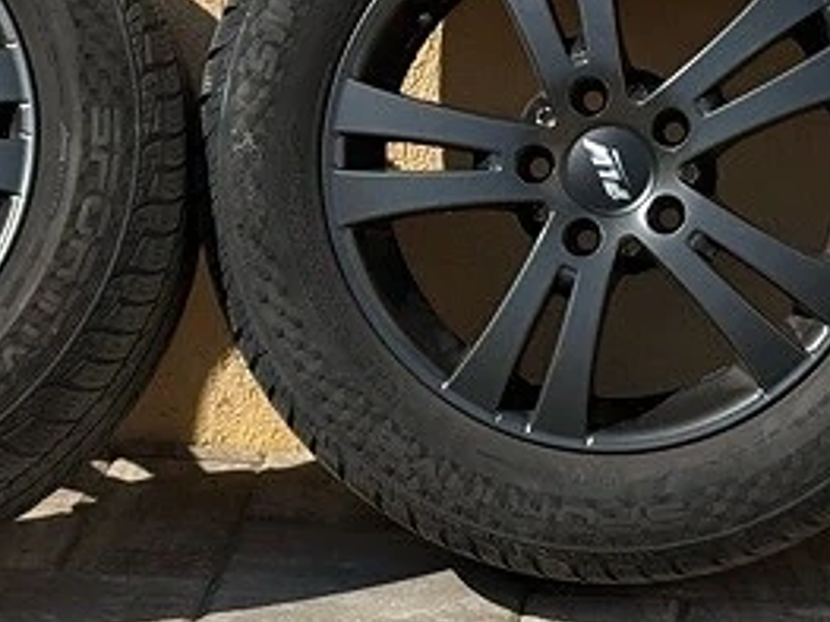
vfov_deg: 7.5
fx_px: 4745
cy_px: 568
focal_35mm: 198
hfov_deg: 9.8
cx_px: 1019
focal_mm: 5.96
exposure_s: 1/3413
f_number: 1.6
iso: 40
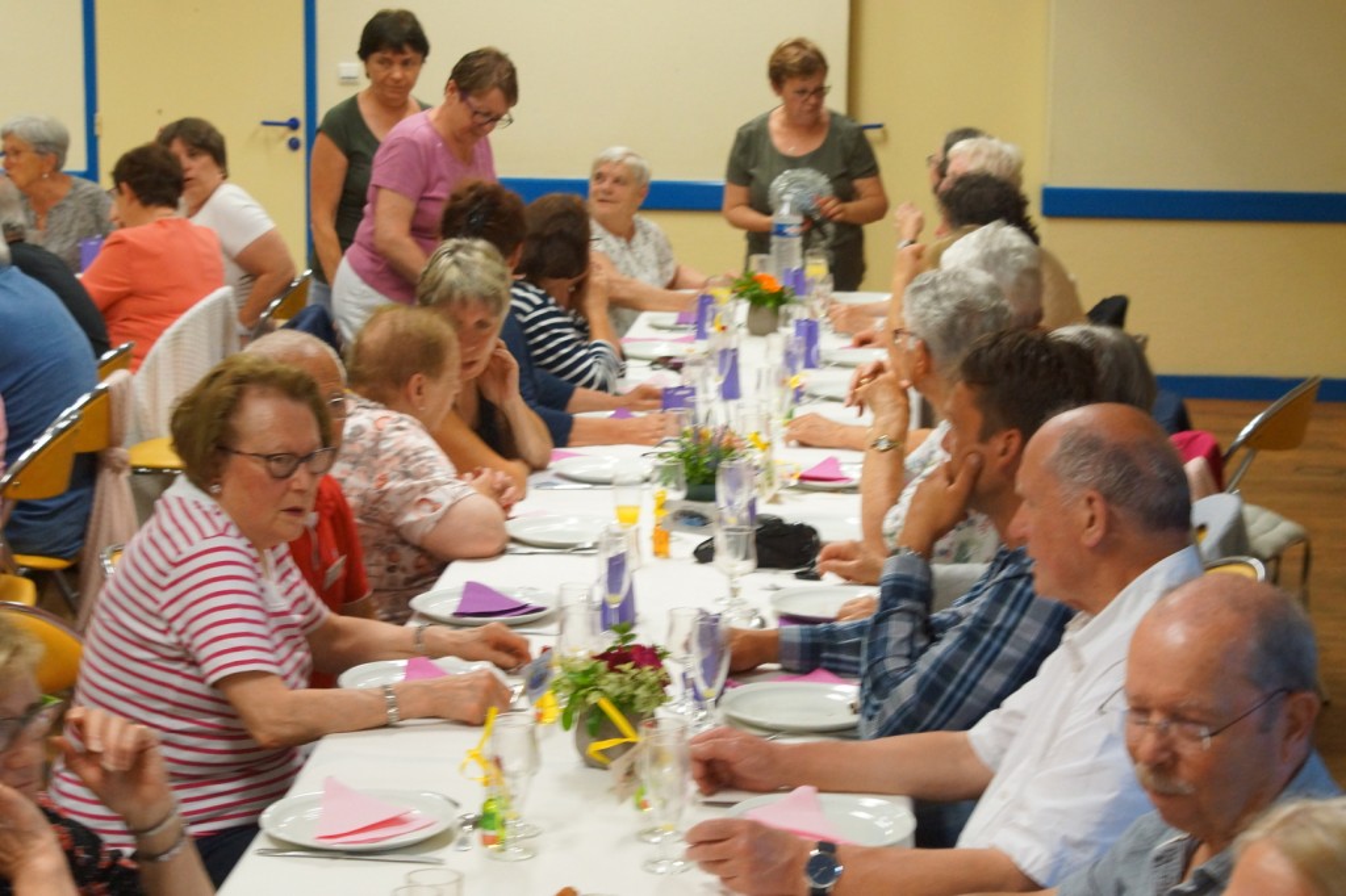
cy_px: 448
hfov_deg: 24.6
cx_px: 673
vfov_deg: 16.5
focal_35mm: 82
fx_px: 3083
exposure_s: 1/40
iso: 1600
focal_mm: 55
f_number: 5.6
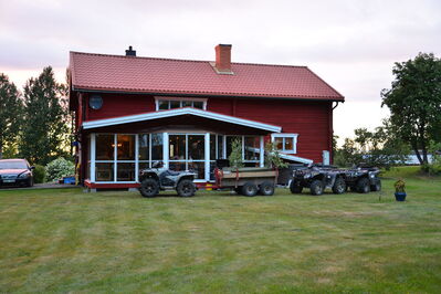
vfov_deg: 30.5
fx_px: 539
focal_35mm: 44
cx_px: 220
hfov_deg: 44.5
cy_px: 147
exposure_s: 1/30
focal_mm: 44
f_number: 4.2
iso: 1400
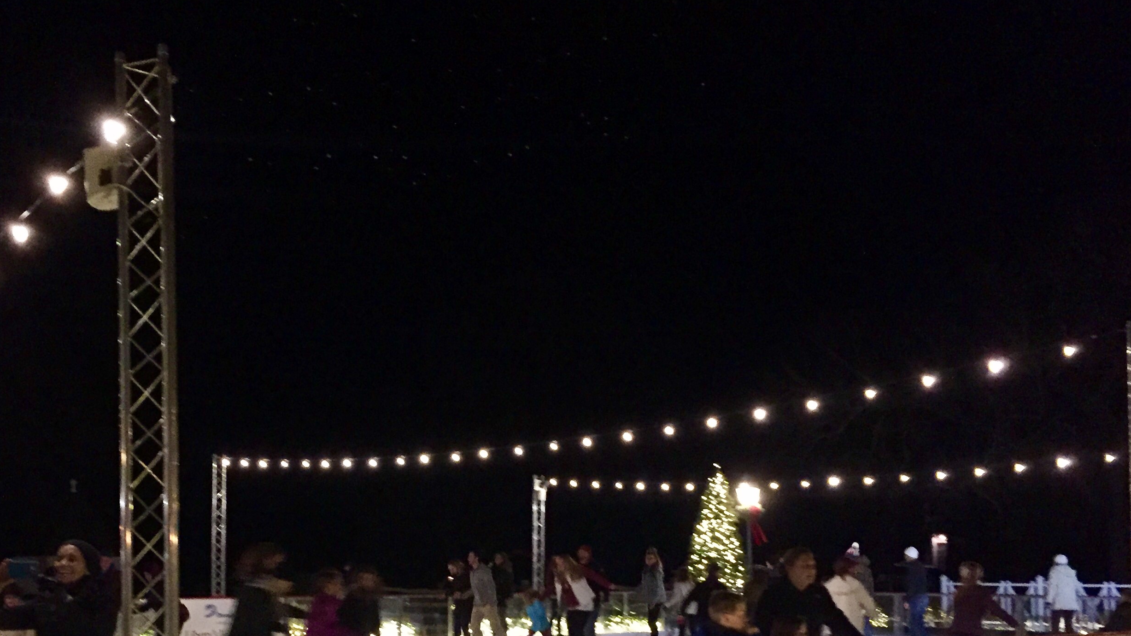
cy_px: 530
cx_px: 463
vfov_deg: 27.6
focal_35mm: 42
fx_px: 1260
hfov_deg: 48.1
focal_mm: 4.15
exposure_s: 1/15
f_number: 2.2
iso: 400
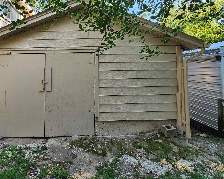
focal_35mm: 19
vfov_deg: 69.4
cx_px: 81
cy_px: 64
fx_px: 126
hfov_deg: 81.3
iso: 50
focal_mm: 2.2
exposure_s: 1/293
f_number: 2.2
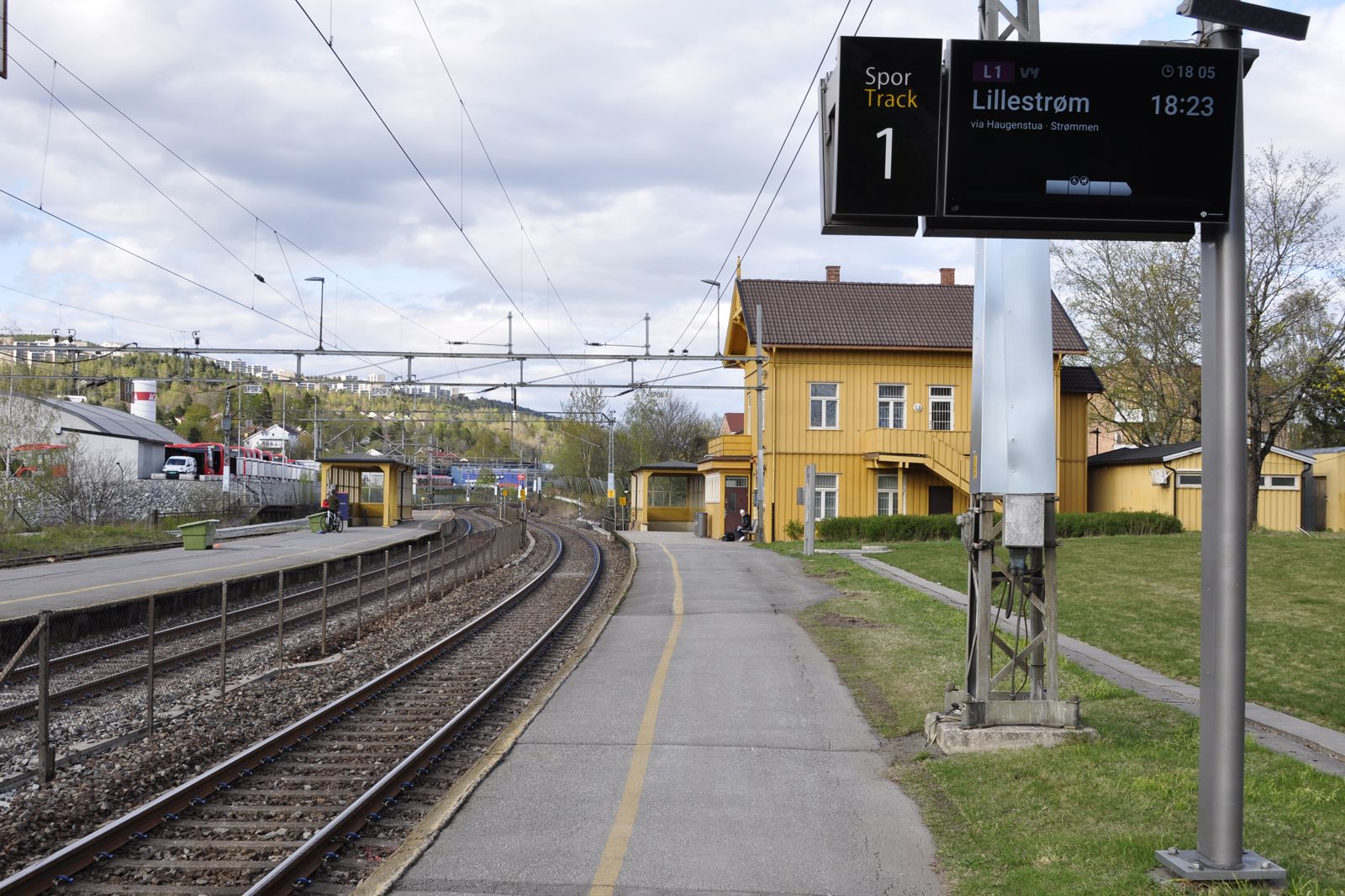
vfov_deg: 31.9
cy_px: 448
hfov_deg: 46.4
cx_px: 672
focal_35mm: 42
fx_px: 1569
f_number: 9
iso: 200
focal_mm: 28
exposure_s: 1/160
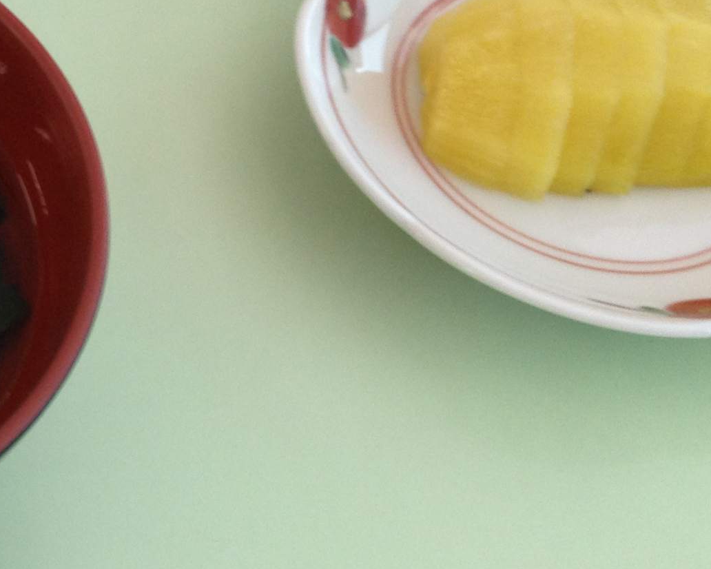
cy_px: 69
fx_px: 2273
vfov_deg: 14.1
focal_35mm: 108
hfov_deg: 16.6
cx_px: -260
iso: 64
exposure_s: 1/24
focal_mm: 4.28
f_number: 2.4
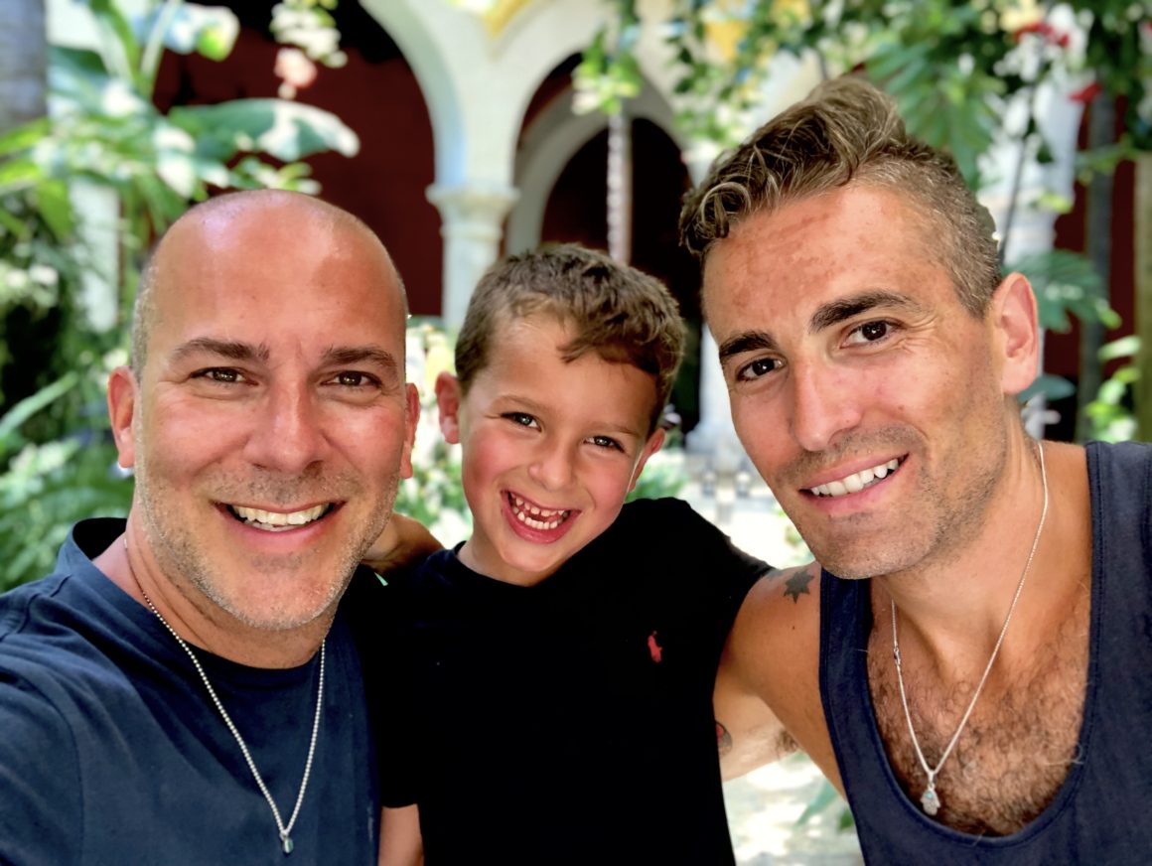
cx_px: 576
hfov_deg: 56.8
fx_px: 1066
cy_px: 433
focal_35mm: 32
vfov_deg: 44.2
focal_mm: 2.87
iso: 25
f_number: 2.2
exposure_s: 1/40
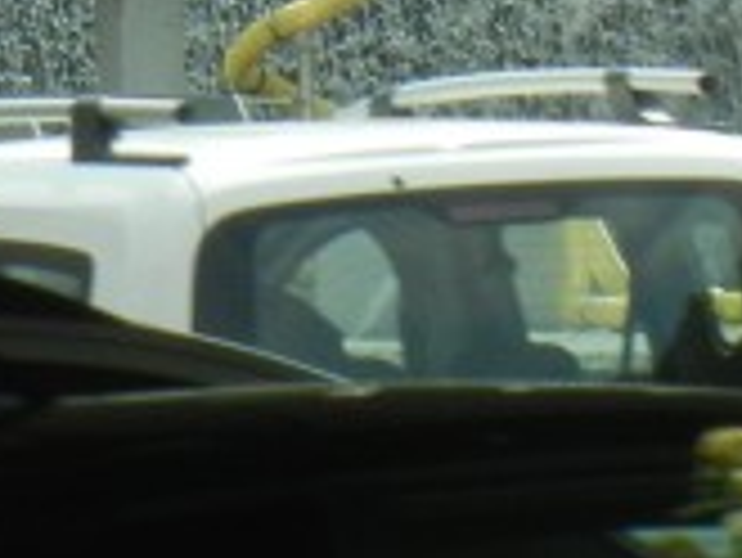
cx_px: 1408
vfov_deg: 1.8
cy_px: -873
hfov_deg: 2.4
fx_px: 17654
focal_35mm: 823
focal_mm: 24
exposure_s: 1/493
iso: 160
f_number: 4.6
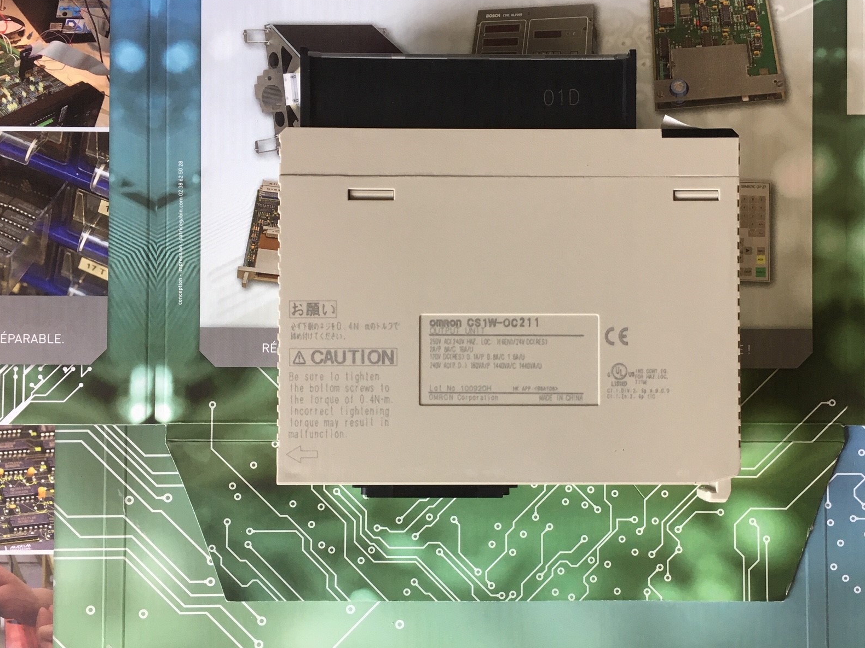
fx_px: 925
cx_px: 489
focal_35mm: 37
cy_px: 380
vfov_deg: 38.6
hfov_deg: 50.0
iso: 32
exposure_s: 1/33
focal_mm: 4.15
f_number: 2.2
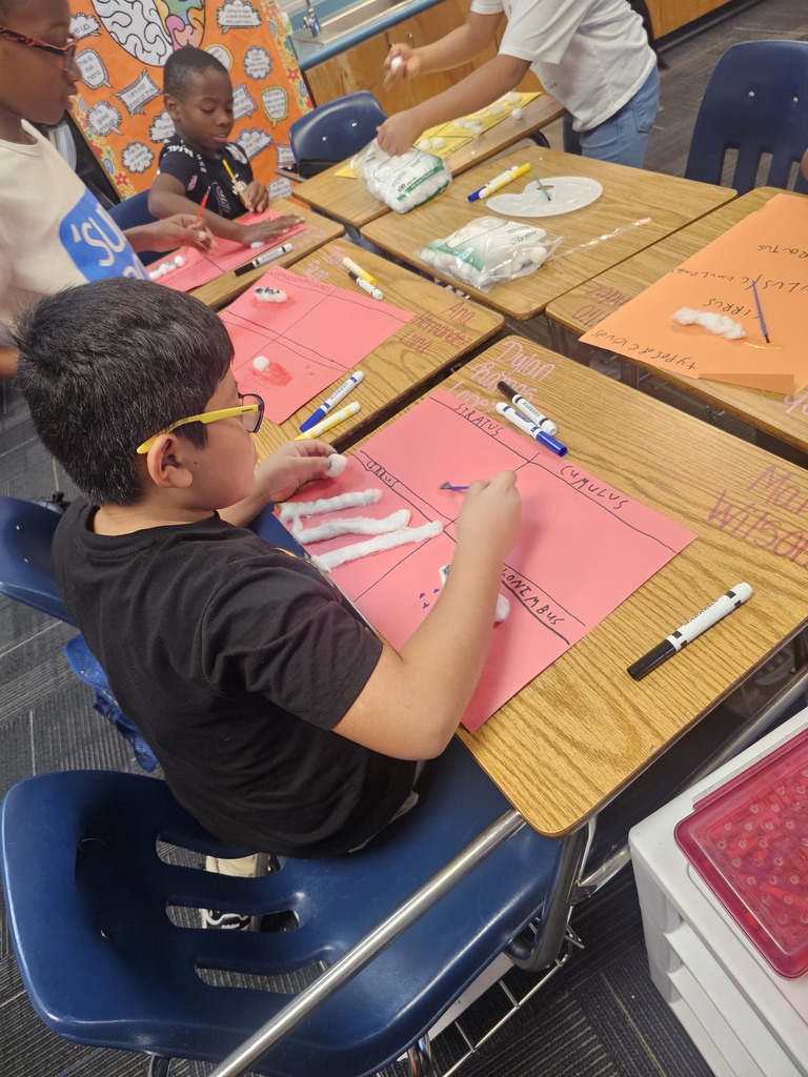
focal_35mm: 23
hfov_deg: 58.9
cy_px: 538
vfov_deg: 73.9
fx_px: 716
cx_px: 404
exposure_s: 1/60
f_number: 1.7
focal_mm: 6.3
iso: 640
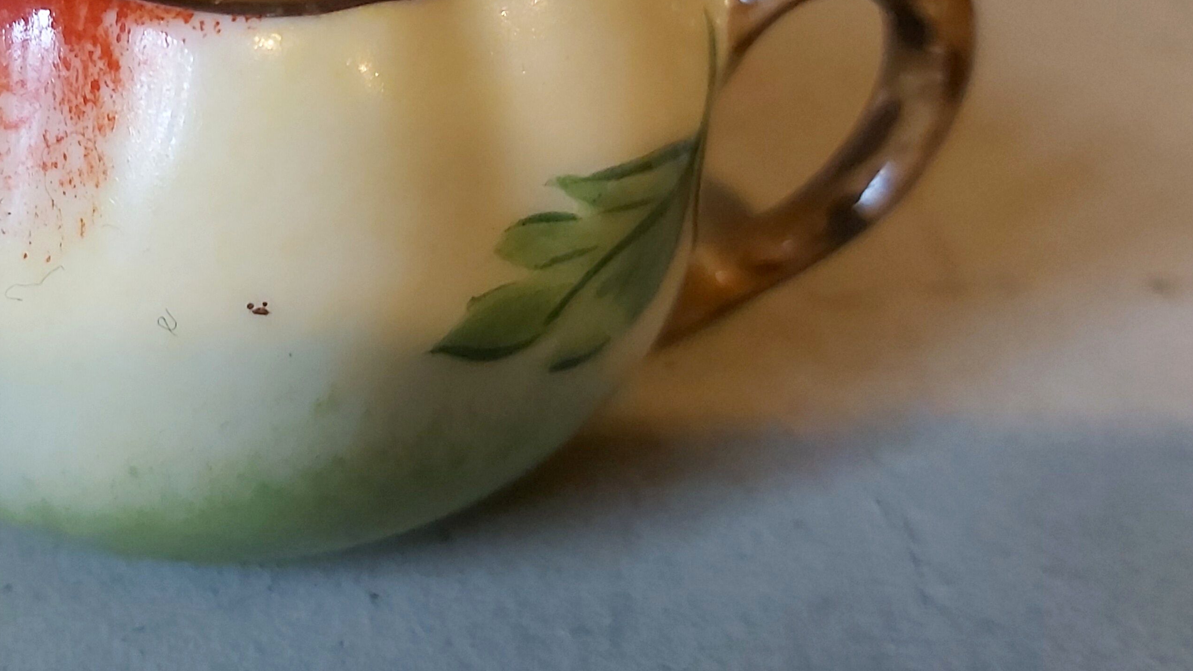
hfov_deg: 43.8
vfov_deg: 25.8
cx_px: 282
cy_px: 88
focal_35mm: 45
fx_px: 1424
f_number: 1.7
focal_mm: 3.92
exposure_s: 1/50
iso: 250
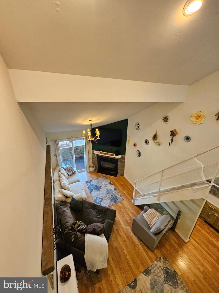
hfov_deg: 89.9
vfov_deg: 106.2
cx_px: 110
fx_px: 110
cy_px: 146
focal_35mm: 13
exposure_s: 1/60
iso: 400
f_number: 2.2
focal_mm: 1.74
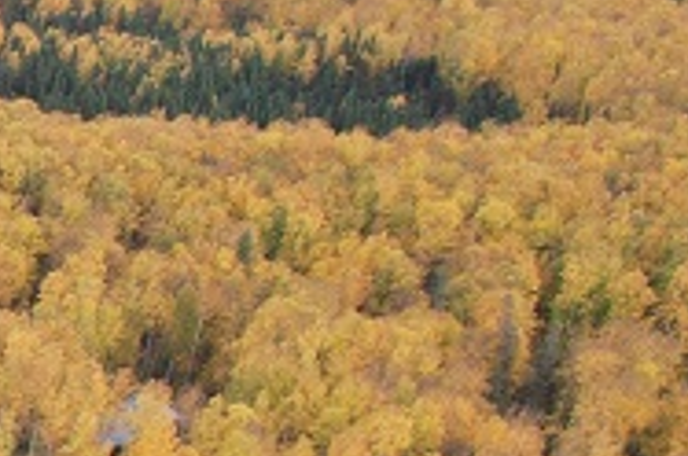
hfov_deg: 10.2
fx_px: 2709
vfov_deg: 9.5
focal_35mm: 142
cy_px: 528
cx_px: -1424
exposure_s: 1/320
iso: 200
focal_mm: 8.38
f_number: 2.8
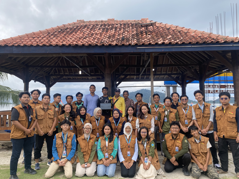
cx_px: 120
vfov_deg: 53.1
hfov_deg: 67.3
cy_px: 90
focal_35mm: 26
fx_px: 180
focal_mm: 4.25
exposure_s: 1/597
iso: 32
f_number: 1.8
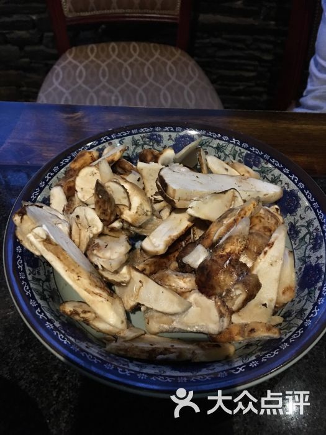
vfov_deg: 61.7
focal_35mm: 29
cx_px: 163
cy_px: 218
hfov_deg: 48.2
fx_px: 364
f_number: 2.2
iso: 80
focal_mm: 4.15
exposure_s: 1/10
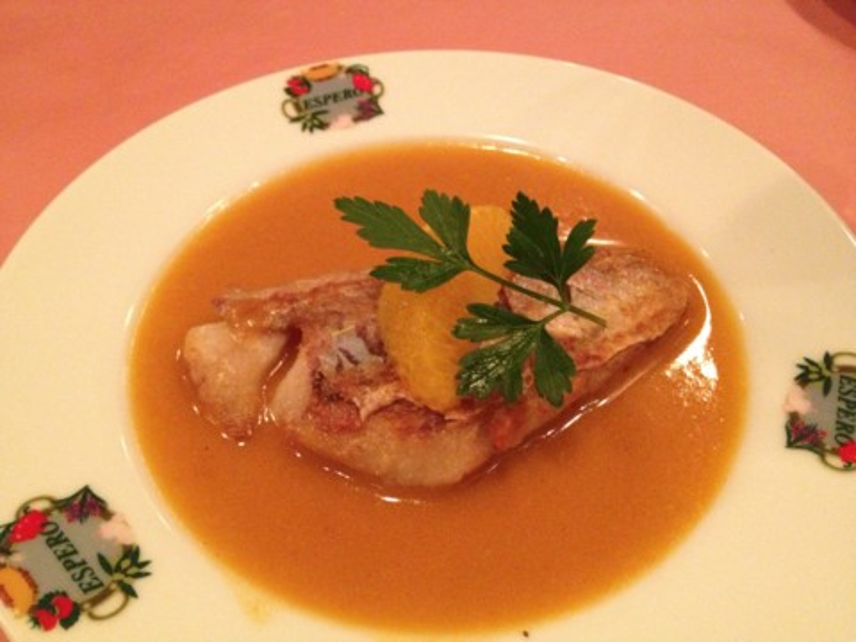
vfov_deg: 40.7
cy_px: 321
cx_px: 428
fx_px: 865
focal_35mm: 35
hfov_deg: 52.6
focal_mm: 4.28
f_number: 2.4
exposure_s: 1/15
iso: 640
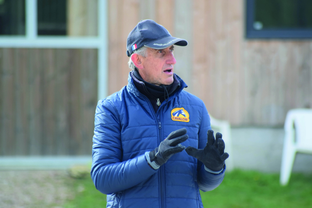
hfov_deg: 4.6
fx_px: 3900
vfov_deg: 3.1
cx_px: 156
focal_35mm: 450
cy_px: 104
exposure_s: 1/640
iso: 800
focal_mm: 300
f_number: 5.6
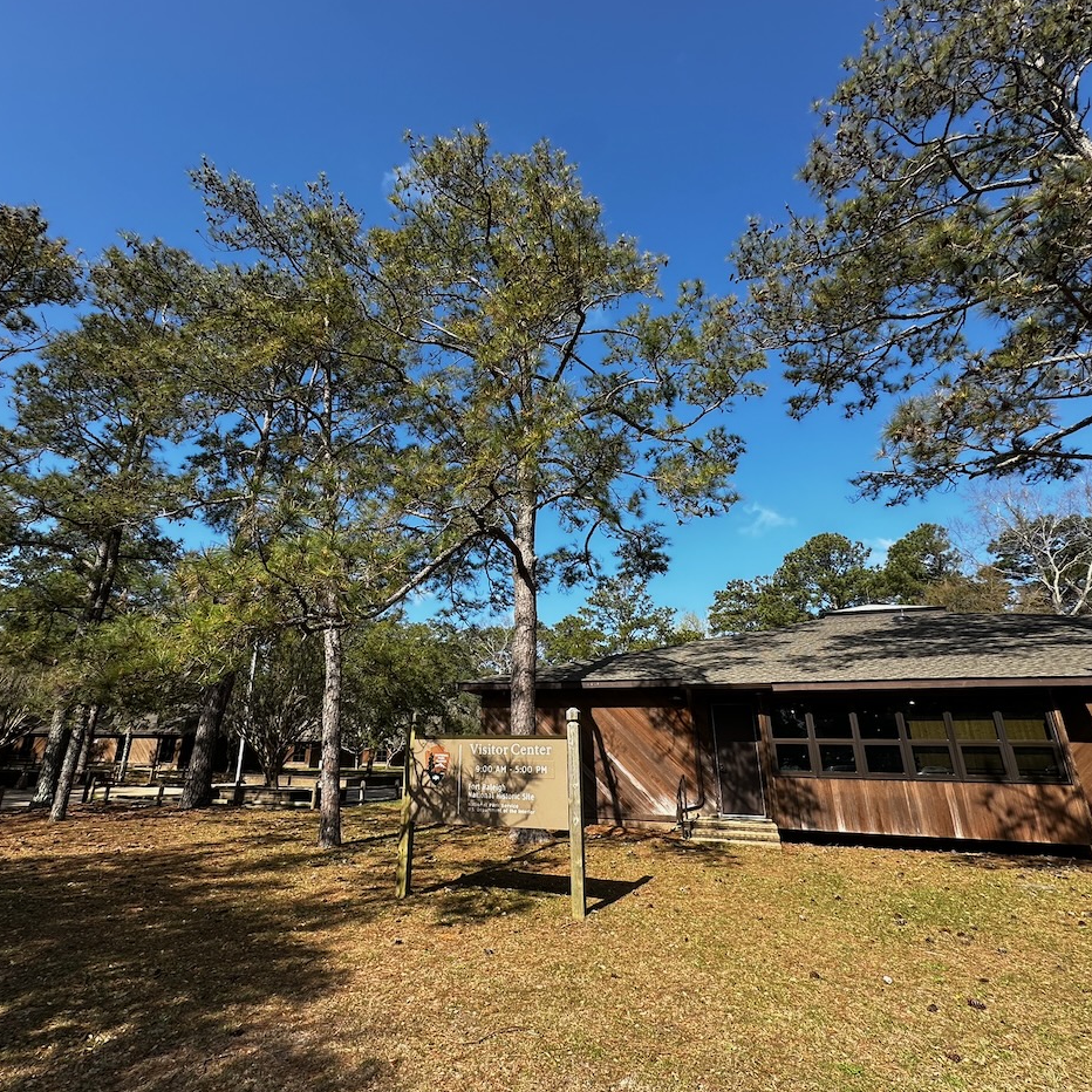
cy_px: 537
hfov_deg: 83.8
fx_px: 607
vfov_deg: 84.0
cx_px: 499
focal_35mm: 17
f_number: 2.2
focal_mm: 2.22
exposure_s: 1/1033
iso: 40
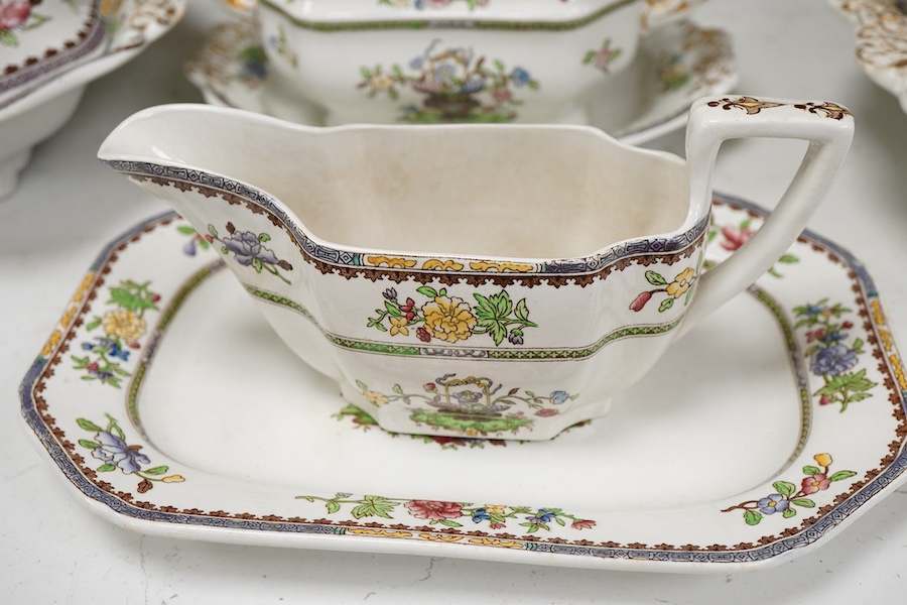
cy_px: 302
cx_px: 454
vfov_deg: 29.9
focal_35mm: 45
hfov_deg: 43.6
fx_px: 1134
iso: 1250
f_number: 9
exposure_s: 1/125
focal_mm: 30
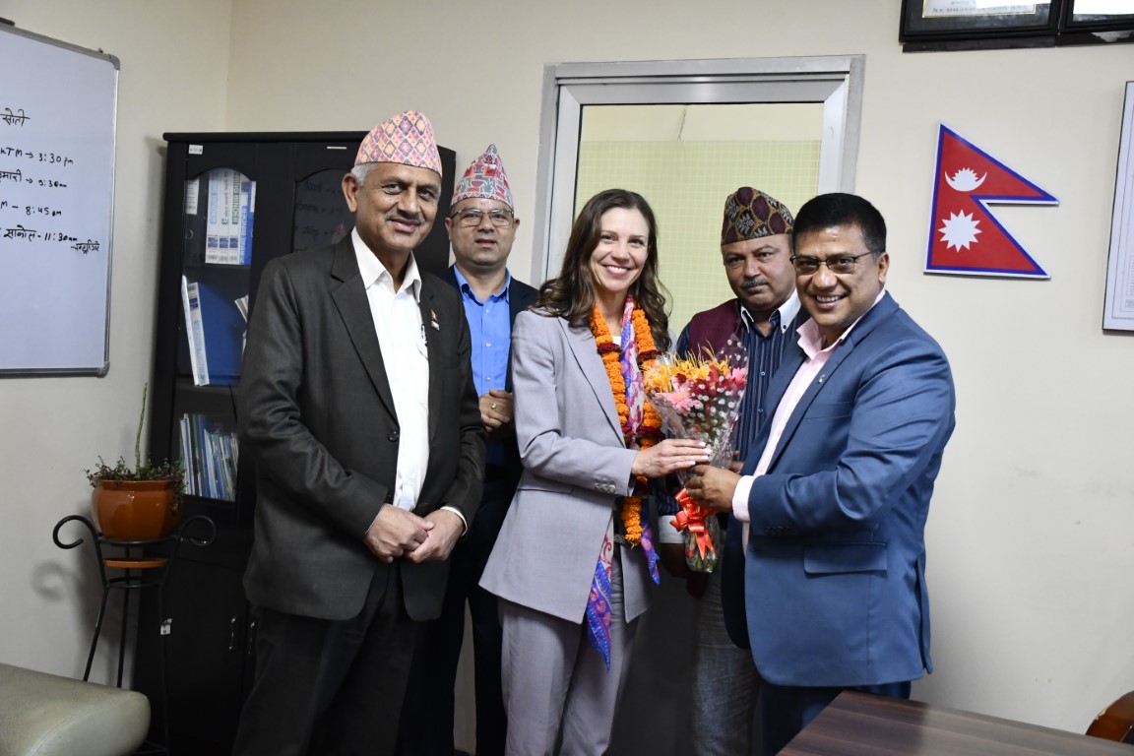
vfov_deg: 34.2
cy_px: 378
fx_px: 1228
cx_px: 567
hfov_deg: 49.6
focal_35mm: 39
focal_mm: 26
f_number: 3.8
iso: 3200
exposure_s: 1/125
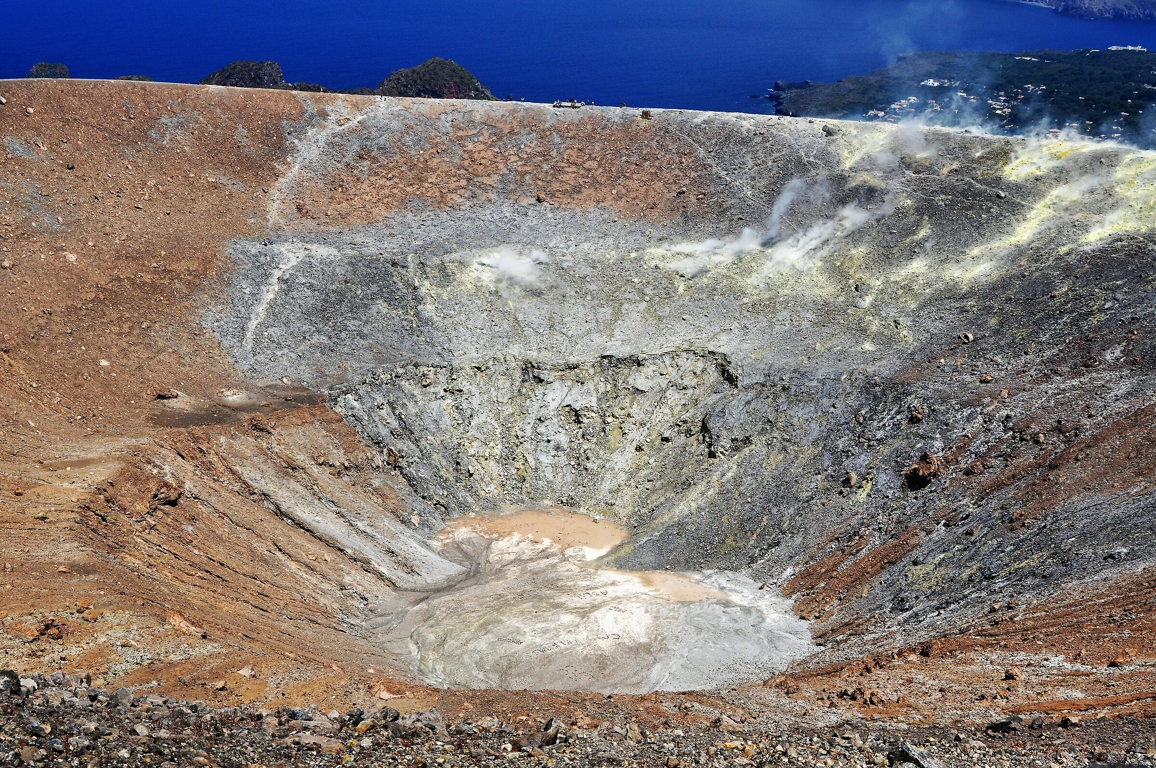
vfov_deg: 25.7
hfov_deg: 37.9
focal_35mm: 52
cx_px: 578
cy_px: 384
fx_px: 1684
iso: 200
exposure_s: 1/400
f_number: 11
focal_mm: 35
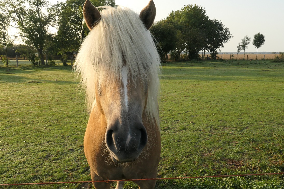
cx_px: 142
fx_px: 237
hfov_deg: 61.9
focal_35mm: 30
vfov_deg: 43.6
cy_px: 94
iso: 800
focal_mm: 11.1
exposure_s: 1/500
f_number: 8
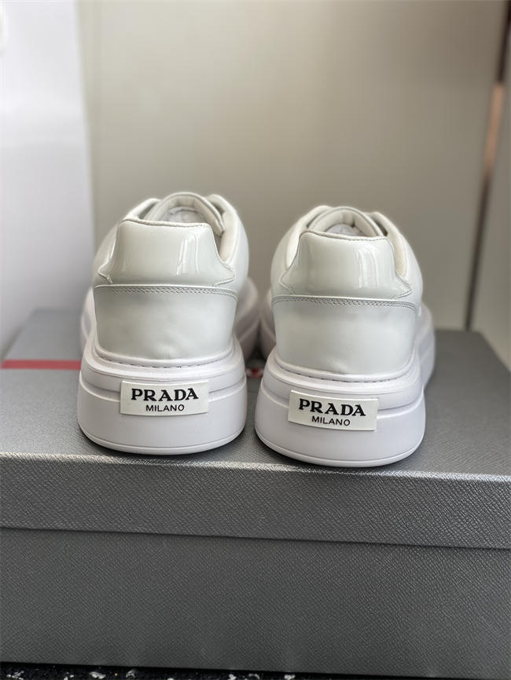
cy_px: 340
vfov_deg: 36.8
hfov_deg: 28.0
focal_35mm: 52
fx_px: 1023
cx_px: 256
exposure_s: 1/139
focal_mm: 6
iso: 20
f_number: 2
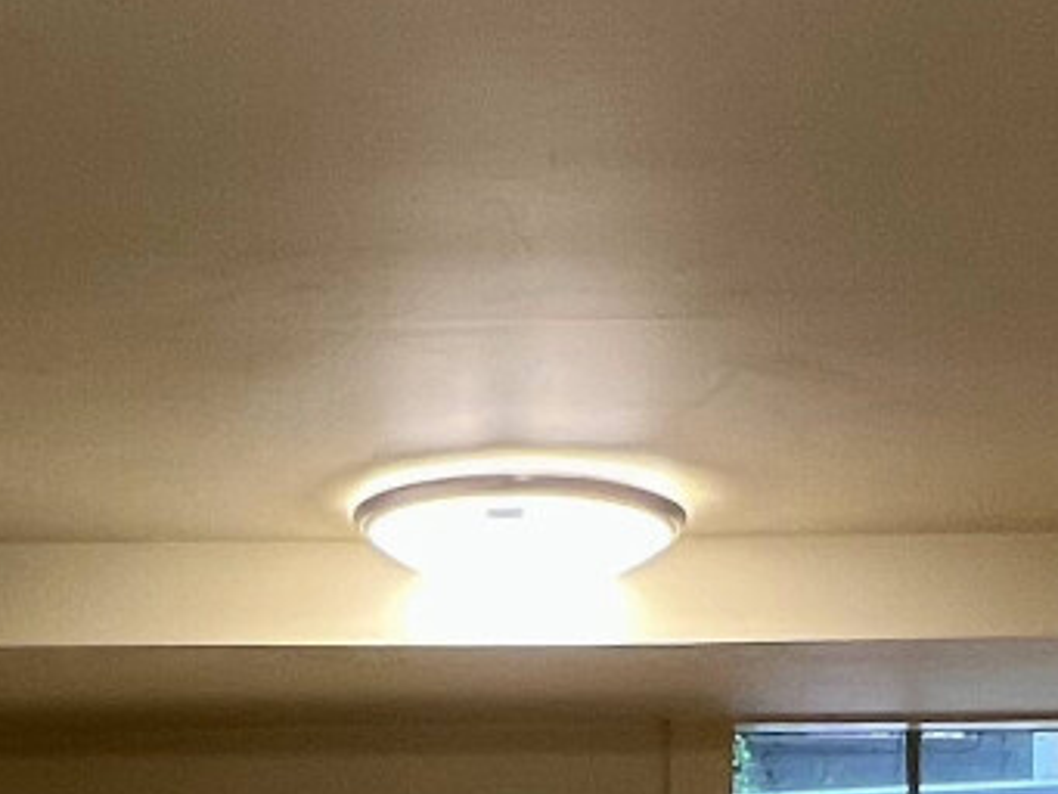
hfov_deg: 24.9
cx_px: 397
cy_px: 1228
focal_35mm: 78
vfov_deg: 16.9
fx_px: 2385
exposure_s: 1/62
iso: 125
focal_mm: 1.6
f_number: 1.8
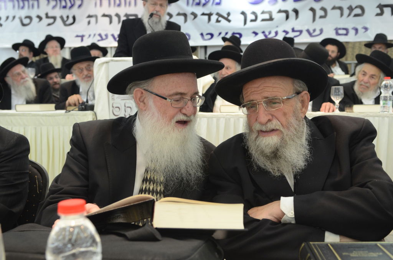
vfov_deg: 31.7
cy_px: 130
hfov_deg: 46.5
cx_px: 196
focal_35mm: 42
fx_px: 458
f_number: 4
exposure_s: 1/60
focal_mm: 28
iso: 1000
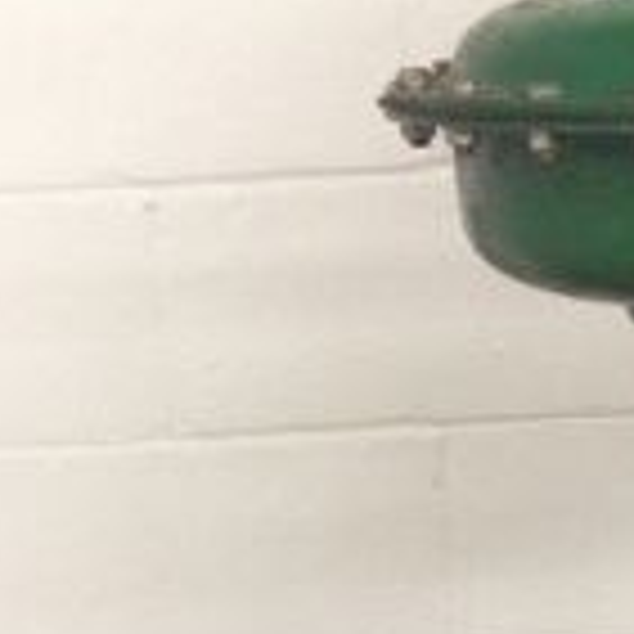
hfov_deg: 12.3
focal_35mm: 140
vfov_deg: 11.4
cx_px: 683
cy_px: 1196
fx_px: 2901
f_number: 2.4
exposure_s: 1/20
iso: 250
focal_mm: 4.28
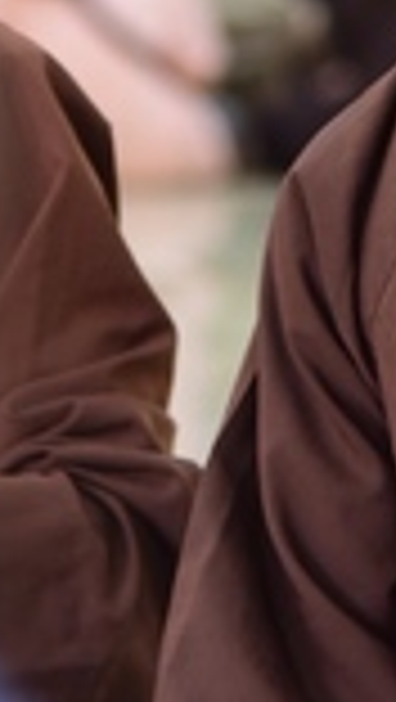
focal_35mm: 525
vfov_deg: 4.1
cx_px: 243
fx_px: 9779
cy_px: -315
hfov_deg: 2.3
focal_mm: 120
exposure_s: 1/40
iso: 1250
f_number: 4
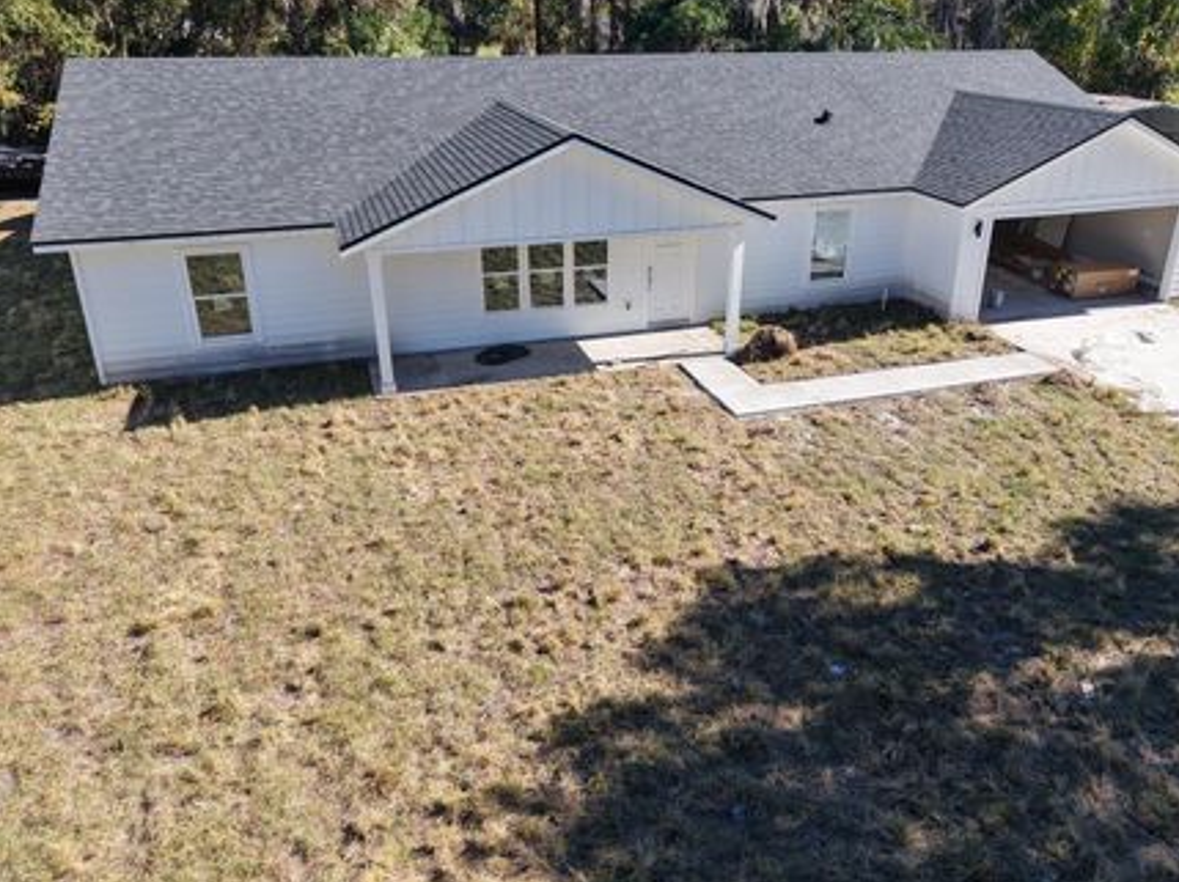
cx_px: 640
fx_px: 953
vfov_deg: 49.6
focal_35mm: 28
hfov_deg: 63.4
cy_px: 408
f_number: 1.8
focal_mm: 8.67
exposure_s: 1/1000
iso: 100
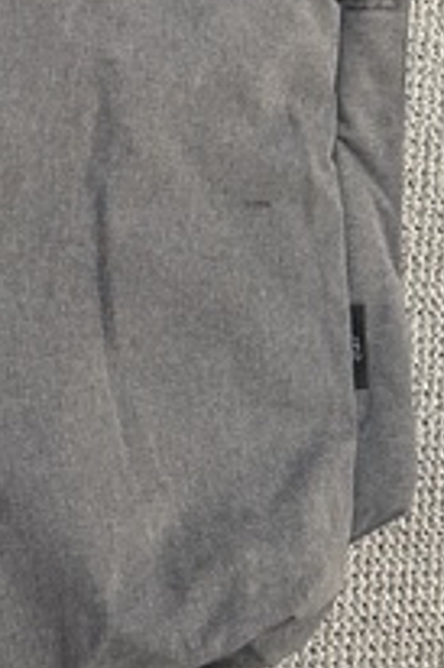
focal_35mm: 55
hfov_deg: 23.8
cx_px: 29
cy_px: 271
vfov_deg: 36.2
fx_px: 1019
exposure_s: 1/40
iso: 800
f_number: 1.78
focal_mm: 6.86
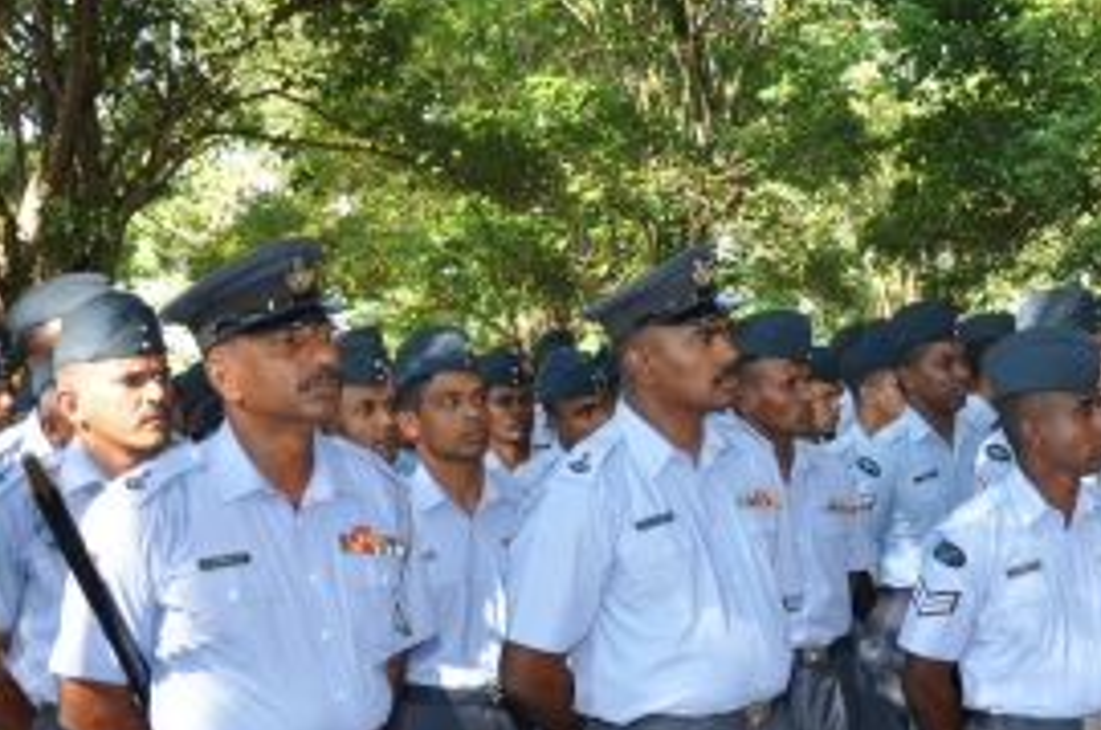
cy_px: 571
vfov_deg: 22.3
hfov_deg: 31.1
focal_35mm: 60
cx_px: 1089
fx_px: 1832
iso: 200
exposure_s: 1/125
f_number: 3.5
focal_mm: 18
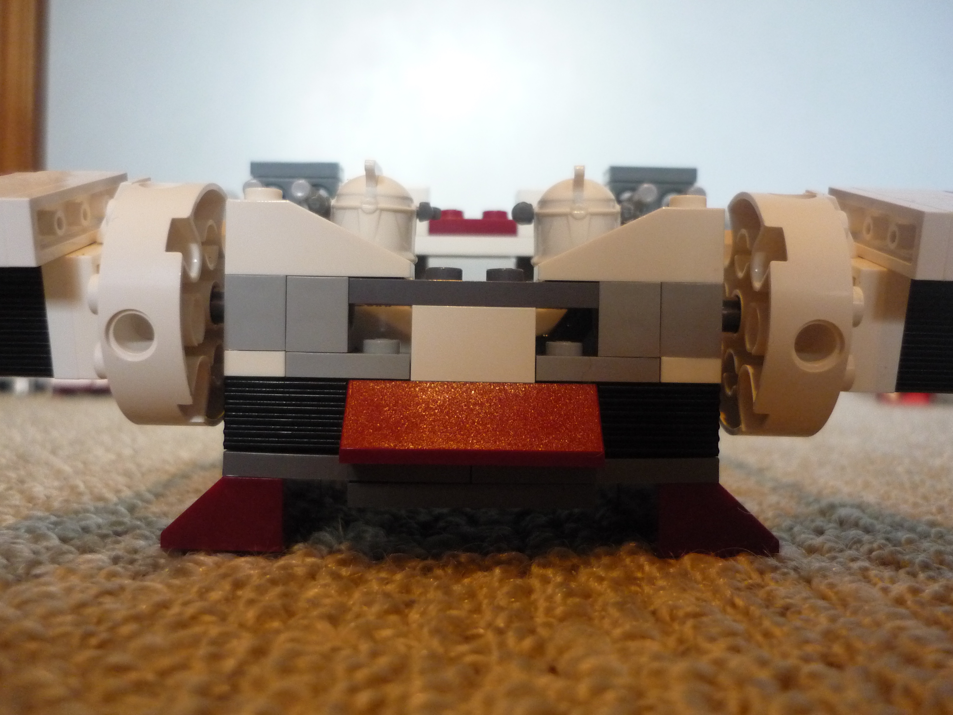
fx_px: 909
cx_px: 476
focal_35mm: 33
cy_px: 358
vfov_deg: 42.9
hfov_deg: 55.4
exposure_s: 1/25
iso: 400
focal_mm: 5.5
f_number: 2.8
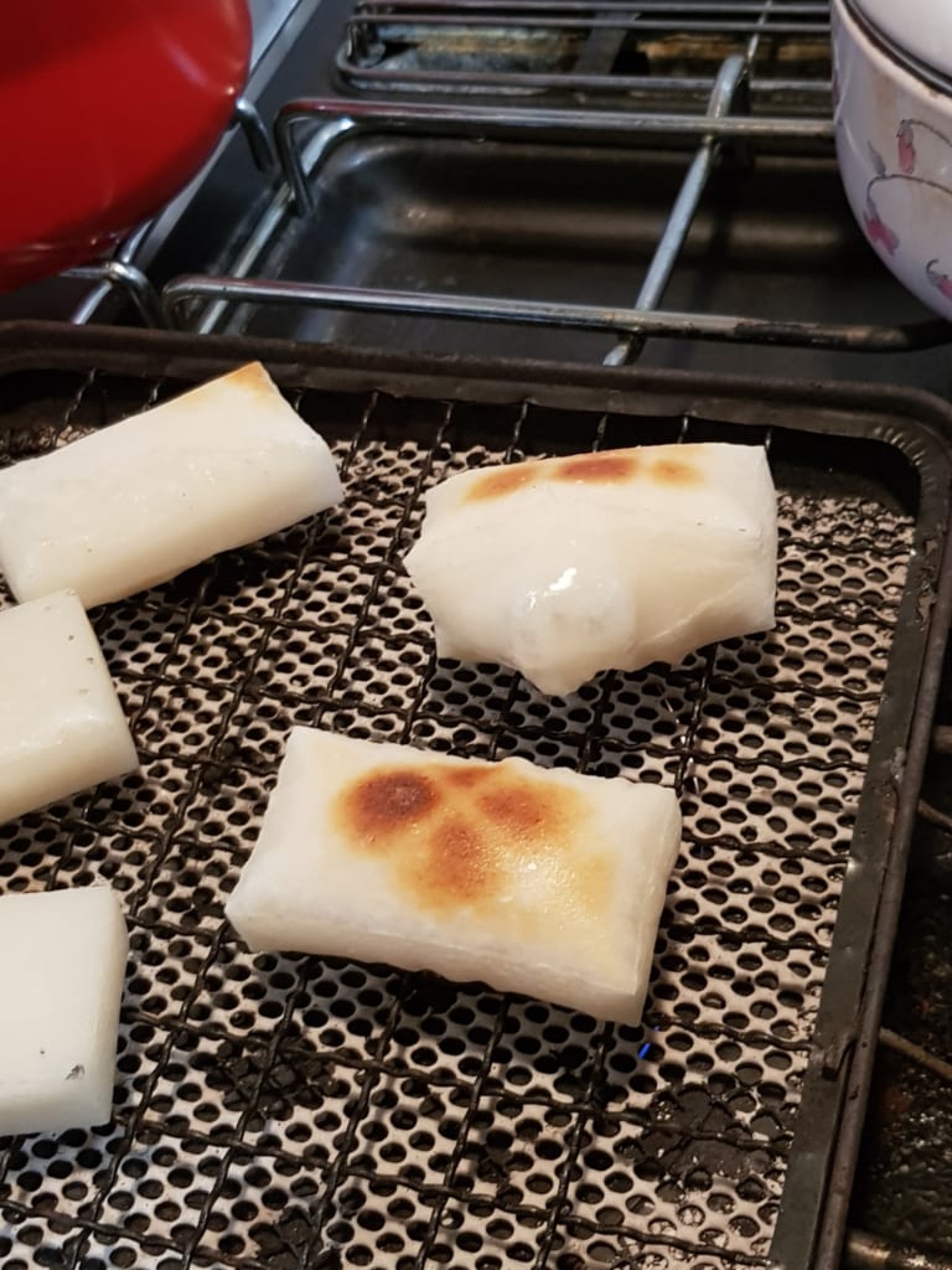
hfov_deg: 53.1
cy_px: 635
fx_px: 953
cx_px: 476
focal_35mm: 26
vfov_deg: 67.3
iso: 250
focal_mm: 4.2
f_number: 1.7
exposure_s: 1/20
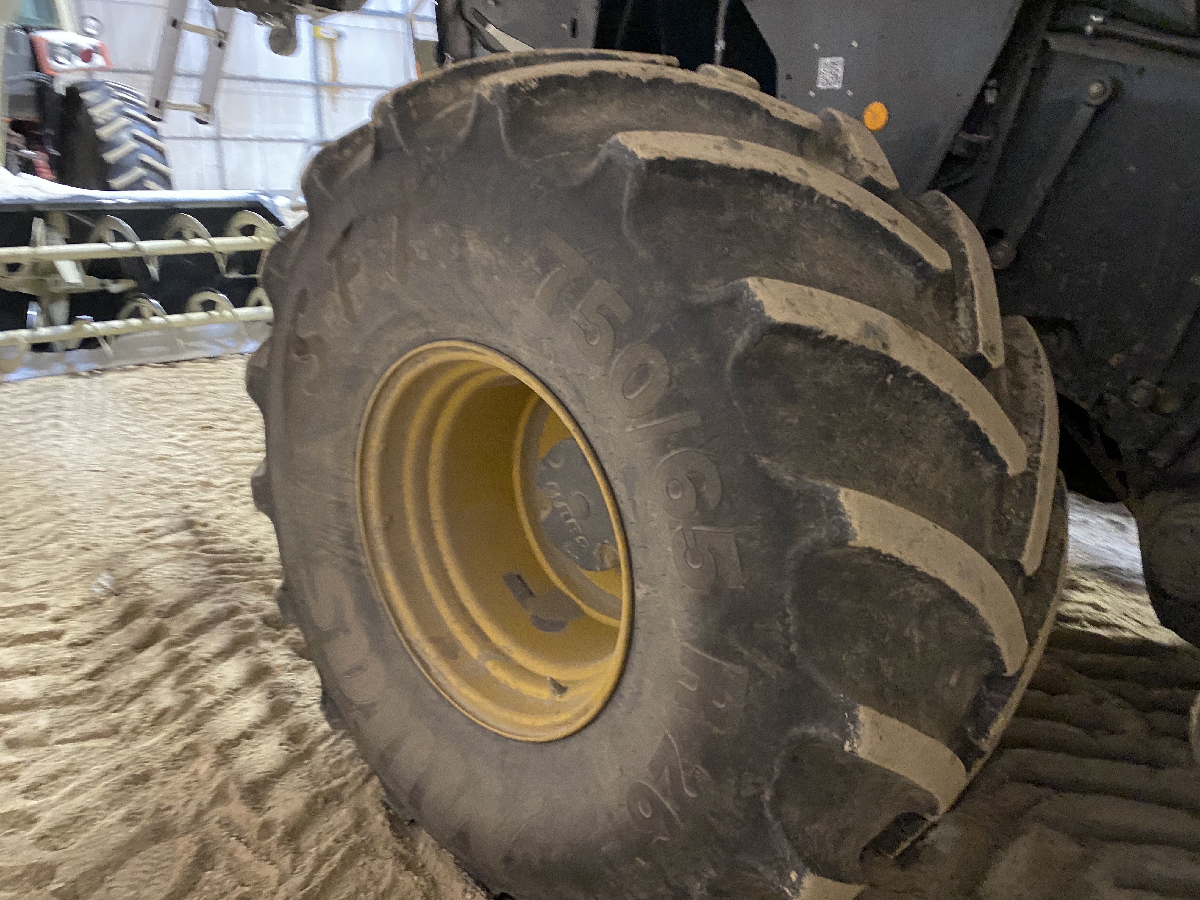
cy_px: 450
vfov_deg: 53.1
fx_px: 901
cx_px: 600
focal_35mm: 26
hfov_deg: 67.3
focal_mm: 4.25
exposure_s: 1/30
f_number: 1.8
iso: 640
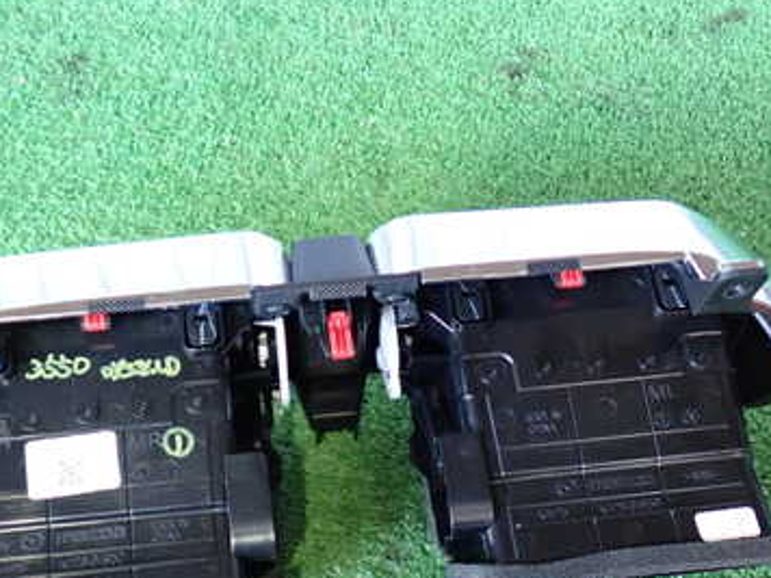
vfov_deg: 26.7
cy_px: 422
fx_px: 1203
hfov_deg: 35.5
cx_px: 331
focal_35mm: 54
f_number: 2.4
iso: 320
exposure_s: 1/30
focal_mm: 5.79
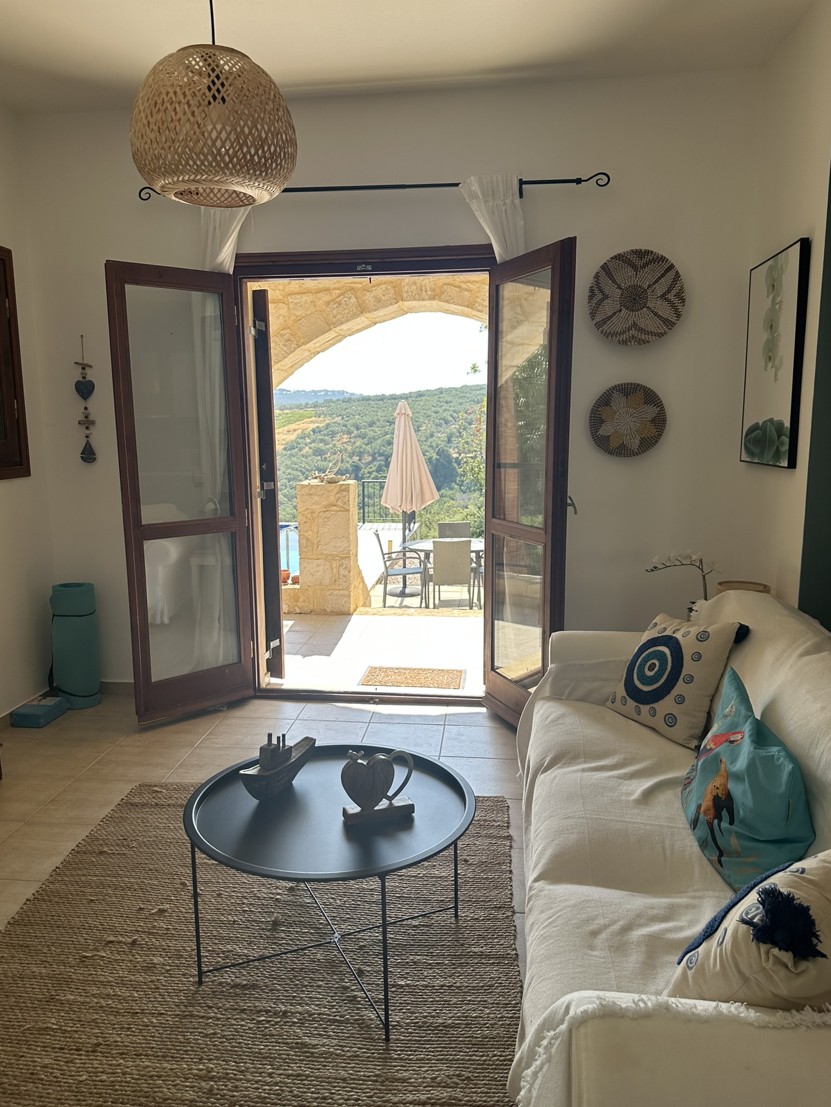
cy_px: 557
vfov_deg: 69.4
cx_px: 401
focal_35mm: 25
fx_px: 800
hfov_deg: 54.9
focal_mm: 6.86
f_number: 1.78
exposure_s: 1/816
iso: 80
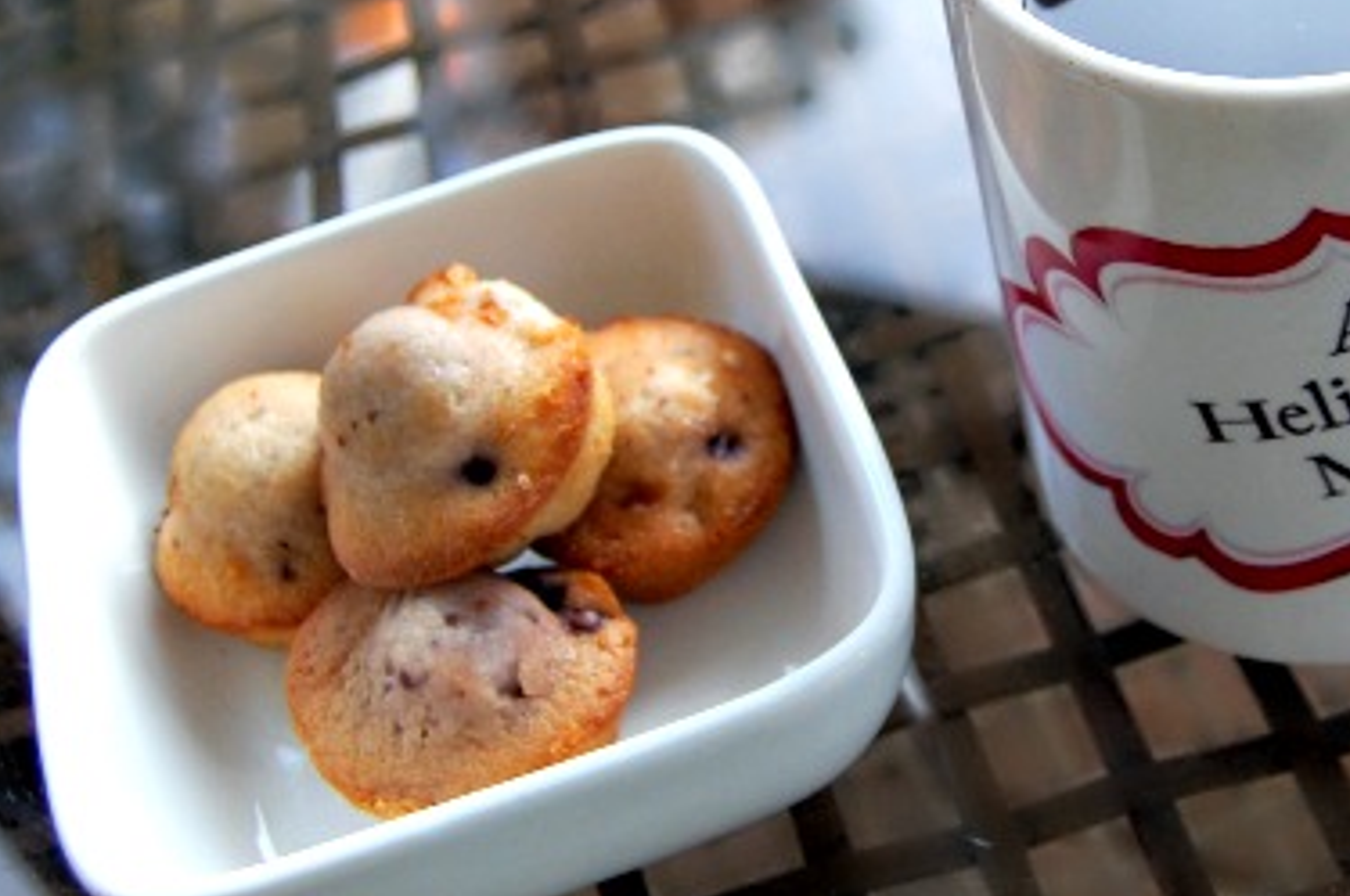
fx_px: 1798
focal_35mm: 48
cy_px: 300
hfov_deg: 40.7
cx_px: 878
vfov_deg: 27.8
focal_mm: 20
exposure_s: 1/100
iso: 400
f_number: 5
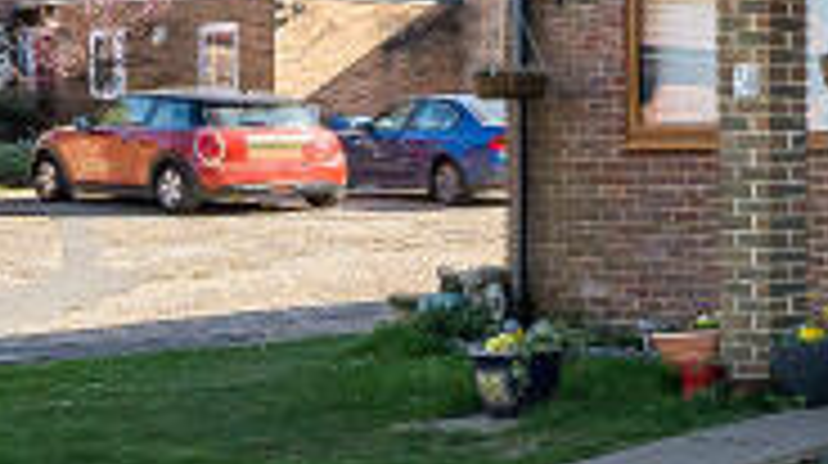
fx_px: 1667
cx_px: 1634
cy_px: 173
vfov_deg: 15.8
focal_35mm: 76
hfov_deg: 18.6
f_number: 9
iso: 320
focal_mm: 13
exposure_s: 1/400
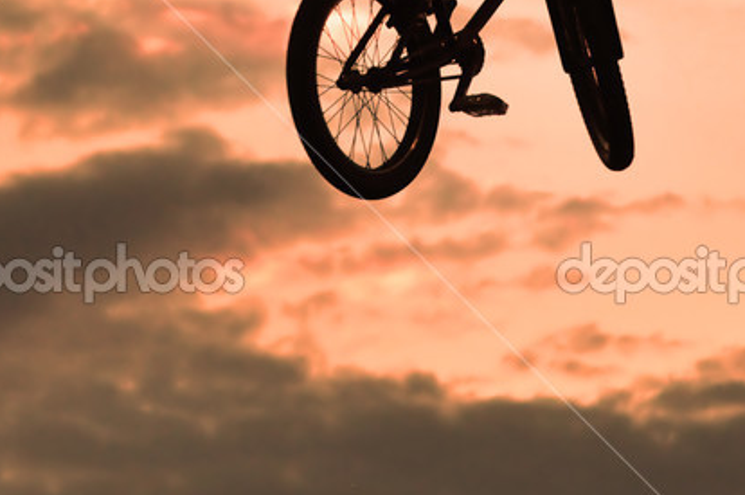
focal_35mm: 260
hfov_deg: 7.9
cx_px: 77
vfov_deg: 5.3
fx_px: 5374
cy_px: -86
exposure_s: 1/2500
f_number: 4
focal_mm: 70
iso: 1000
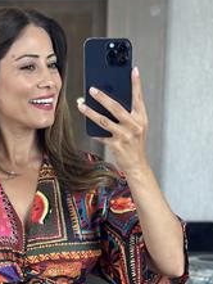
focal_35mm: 110
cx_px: 24
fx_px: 902
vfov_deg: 17.5
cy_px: 270
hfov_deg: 13.4
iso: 125
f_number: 1.78
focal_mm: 6.86
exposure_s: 1/75
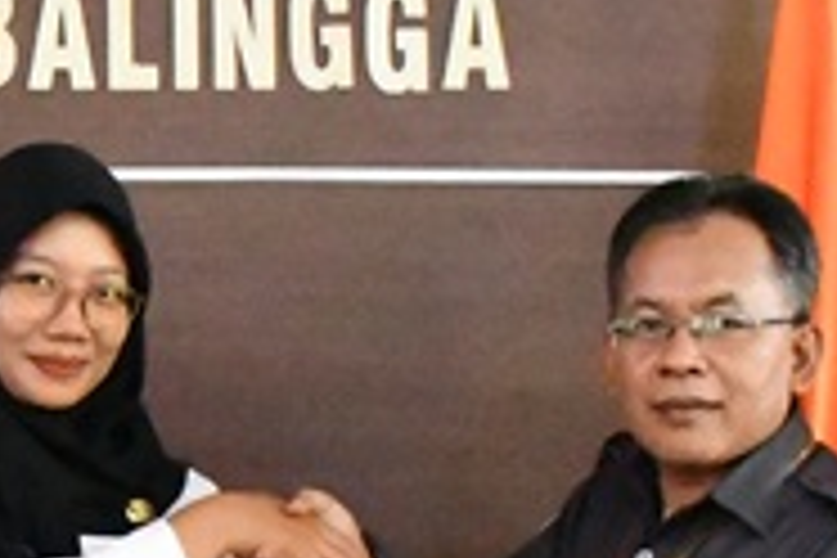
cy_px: 729
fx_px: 4603
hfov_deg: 10.2
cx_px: -205
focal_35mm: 198
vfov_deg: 6.9
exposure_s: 1/250
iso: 20000
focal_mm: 22
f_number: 8
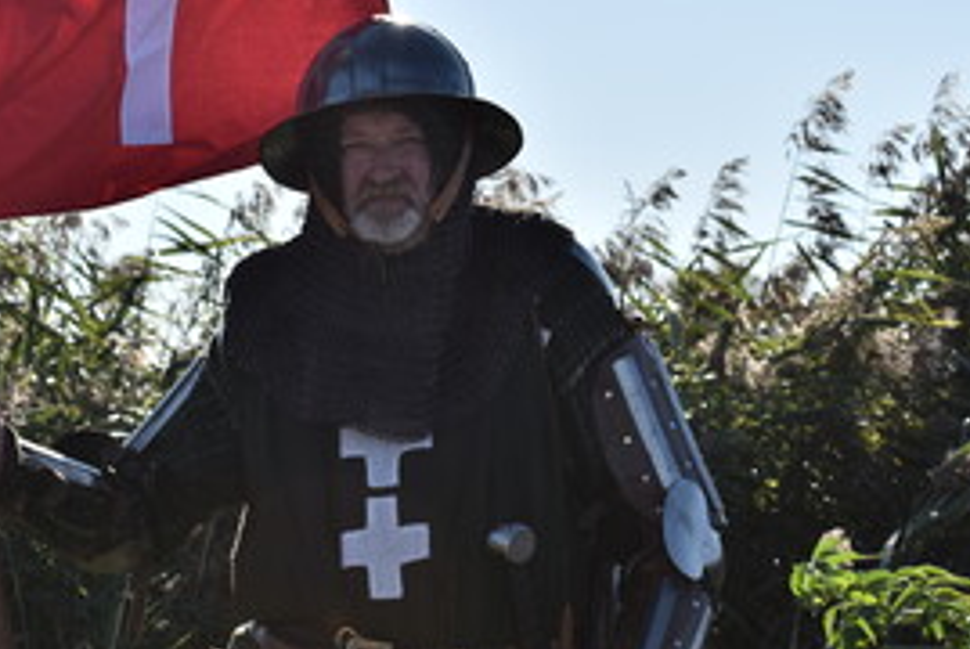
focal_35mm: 166
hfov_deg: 12.4
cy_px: 220
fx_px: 4478
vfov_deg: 8.3
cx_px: 393
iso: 100
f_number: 7.1
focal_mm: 70
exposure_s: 1/800
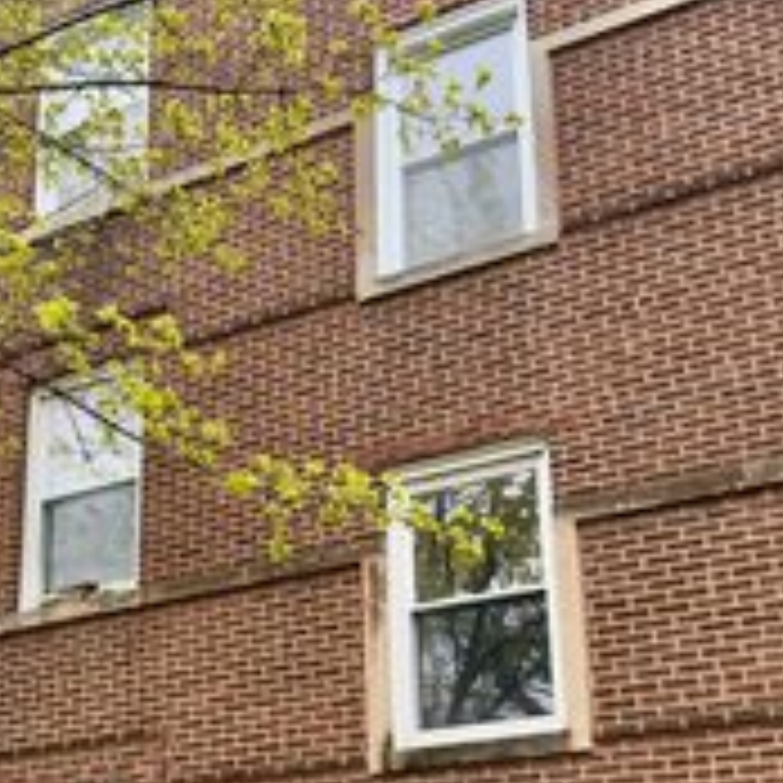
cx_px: 189
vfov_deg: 27.7
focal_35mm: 61
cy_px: 596
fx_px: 1561
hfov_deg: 27.7
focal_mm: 6.76
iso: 100
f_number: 1.78
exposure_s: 1/1159
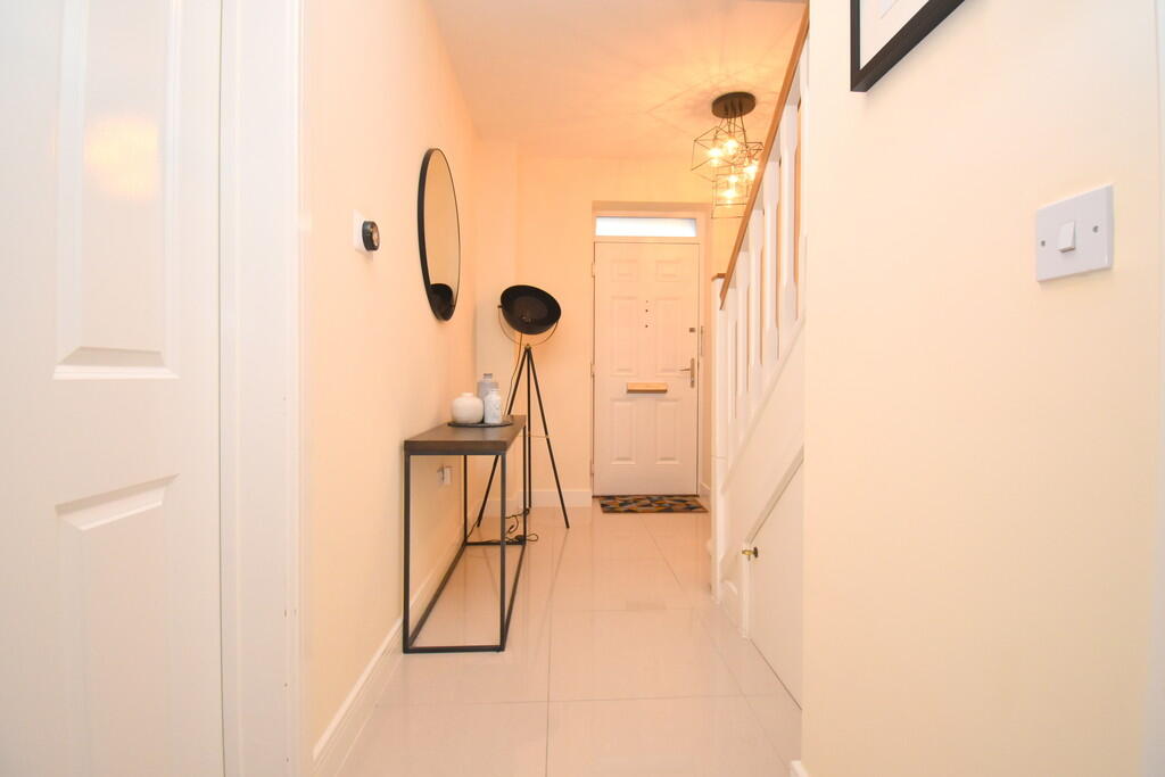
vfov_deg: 77.3
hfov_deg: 100.4
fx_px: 485
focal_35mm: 15
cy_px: 388
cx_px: 582
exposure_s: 1/125
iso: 1000
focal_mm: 10
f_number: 4.5
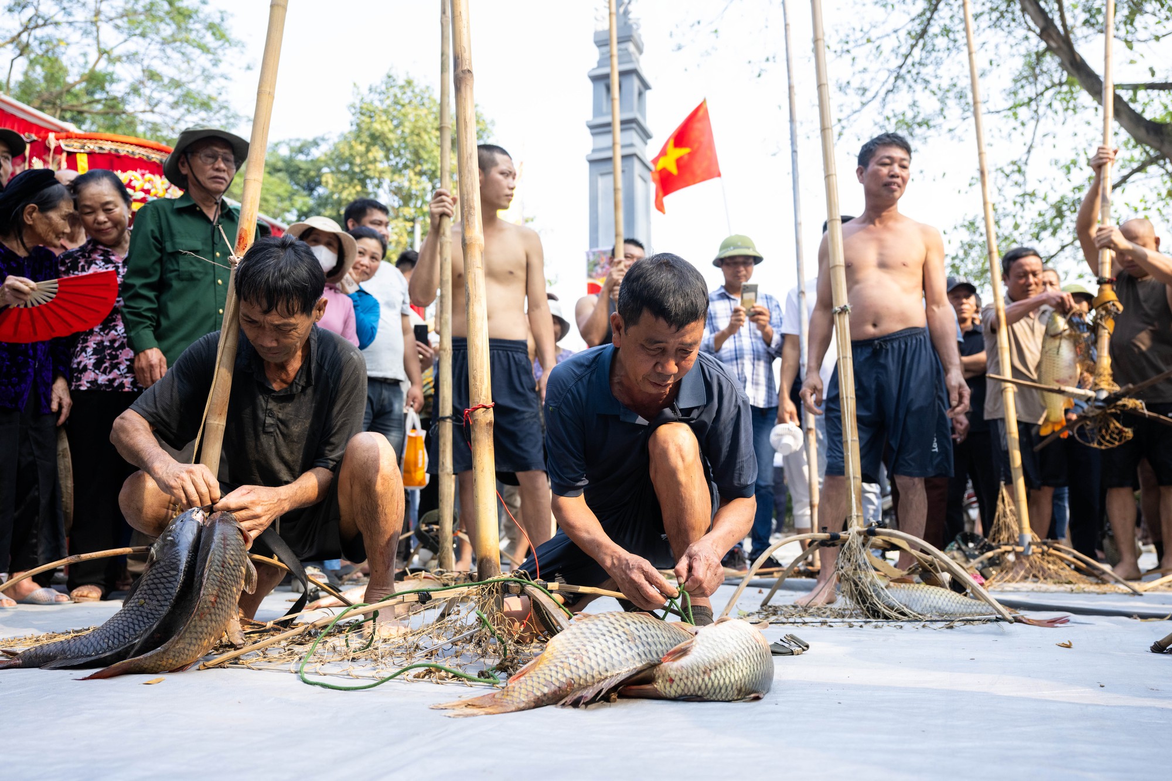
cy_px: 390
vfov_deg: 44.3
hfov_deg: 62.8
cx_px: 586
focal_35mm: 30
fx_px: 960
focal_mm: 29.5
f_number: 4
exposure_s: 1/800
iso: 640
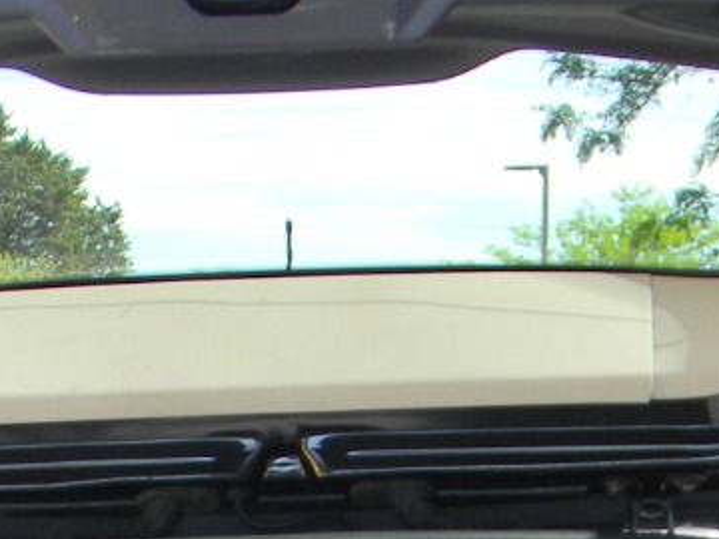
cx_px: 348
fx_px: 2326
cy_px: 836
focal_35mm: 112
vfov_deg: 12.5
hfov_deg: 17.6
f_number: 3.5
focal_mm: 5
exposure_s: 1/56.3
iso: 80
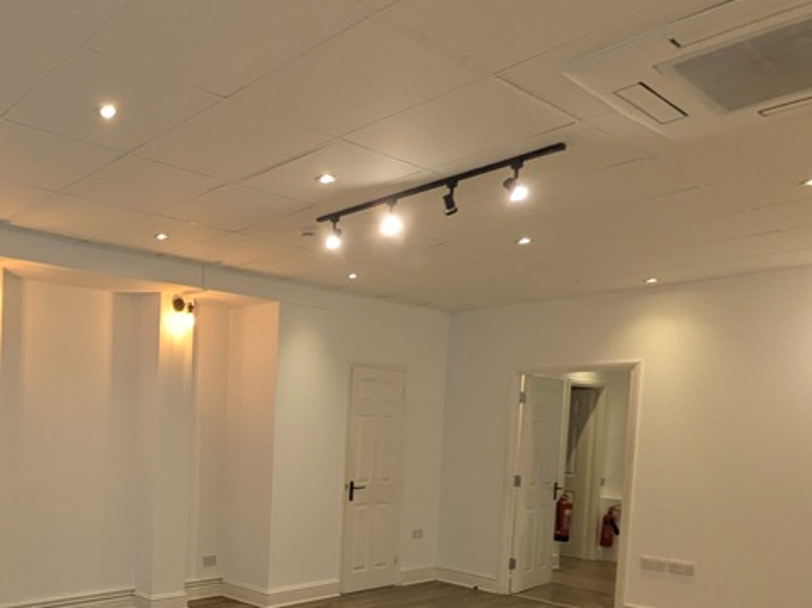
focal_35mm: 30
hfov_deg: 52.7
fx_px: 703
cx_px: 82
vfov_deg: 45.0
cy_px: 465
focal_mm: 1.85
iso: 297
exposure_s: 1/169
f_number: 2.2
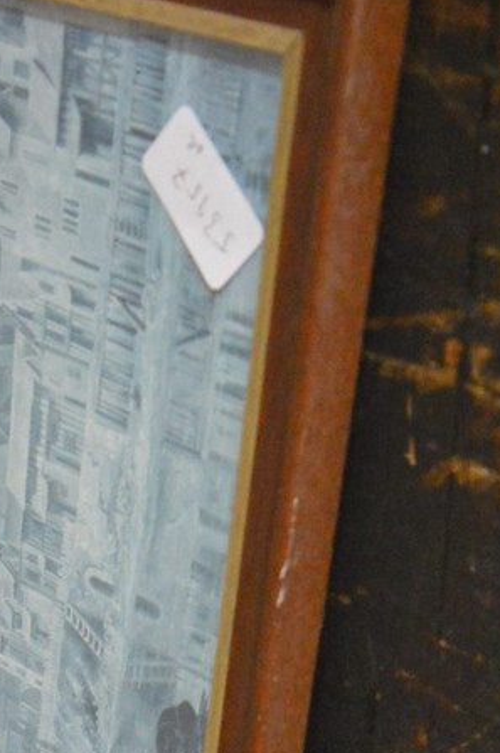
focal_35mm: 100
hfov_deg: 13.5
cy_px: 1105
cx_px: 10
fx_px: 2088
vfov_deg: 18.3
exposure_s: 1/60
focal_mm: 18
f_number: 3.5
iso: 2800
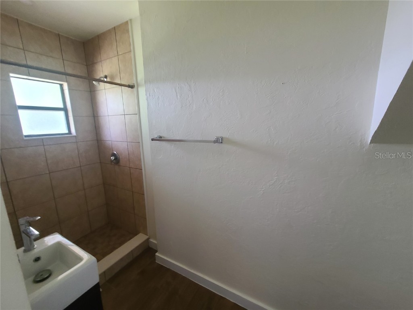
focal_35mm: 13
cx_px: 206
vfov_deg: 89.9
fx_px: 155
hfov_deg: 106.2
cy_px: 155
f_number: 2.2
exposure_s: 1/30
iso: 320
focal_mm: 2.2
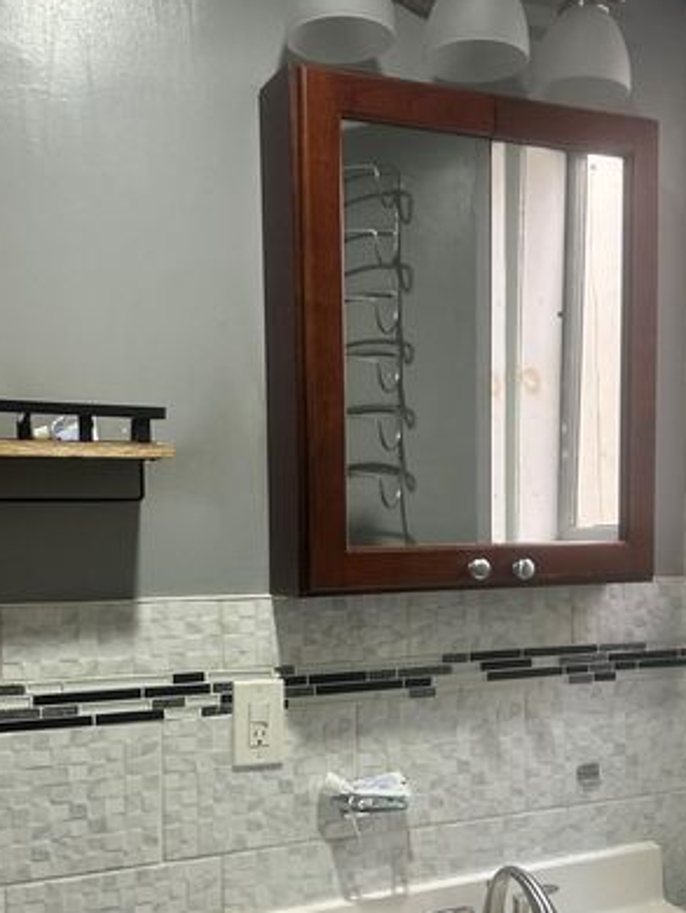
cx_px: 311
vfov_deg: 45.1
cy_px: 600
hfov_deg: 35.1
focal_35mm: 41
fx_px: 1082
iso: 250
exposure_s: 1/60
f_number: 1.78
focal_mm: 6.86
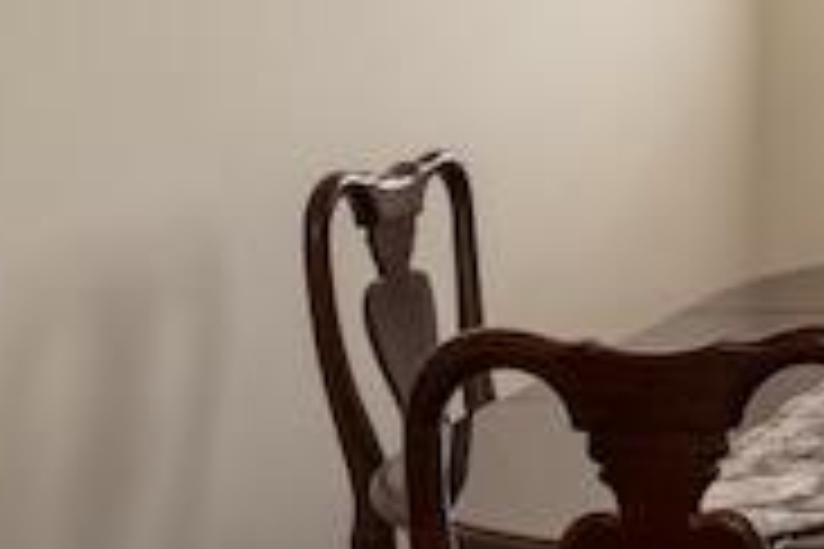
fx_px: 2323
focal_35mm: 102
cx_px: 1445
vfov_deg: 13.0
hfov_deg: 16.9
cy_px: -166
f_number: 7.1
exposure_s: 1/40
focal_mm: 14.5
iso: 1600
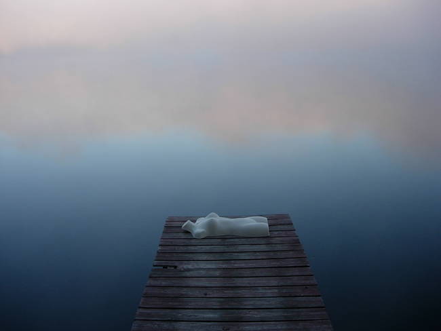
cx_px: 220
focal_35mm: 38
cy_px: 166
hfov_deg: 49.0
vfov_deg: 37.7
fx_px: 484
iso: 64
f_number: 2.8
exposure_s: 1/287
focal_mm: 7.8
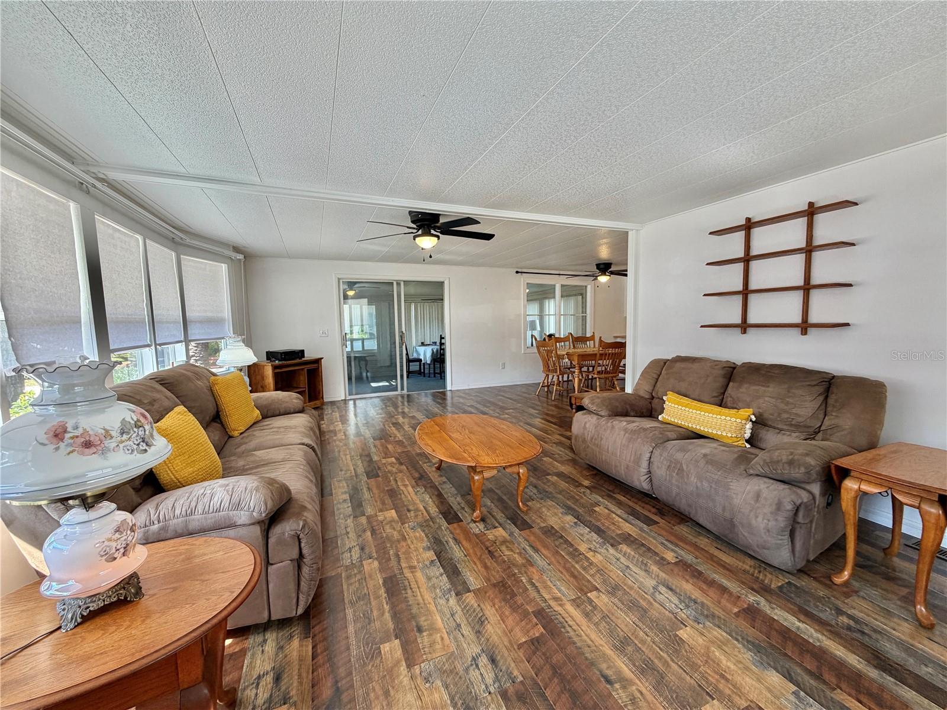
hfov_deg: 102.1
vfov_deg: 85.7
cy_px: 355
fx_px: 383
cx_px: 474
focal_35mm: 14
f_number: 2.2
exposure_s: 1/120
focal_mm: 2.22
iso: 125
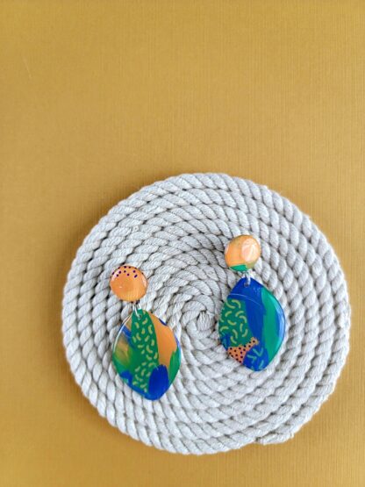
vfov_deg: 71.6
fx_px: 338
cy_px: 244
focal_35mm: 24
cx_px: 182
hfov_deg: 56.8
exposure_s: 1/40
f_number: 1.8
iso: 200
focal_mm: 6.7
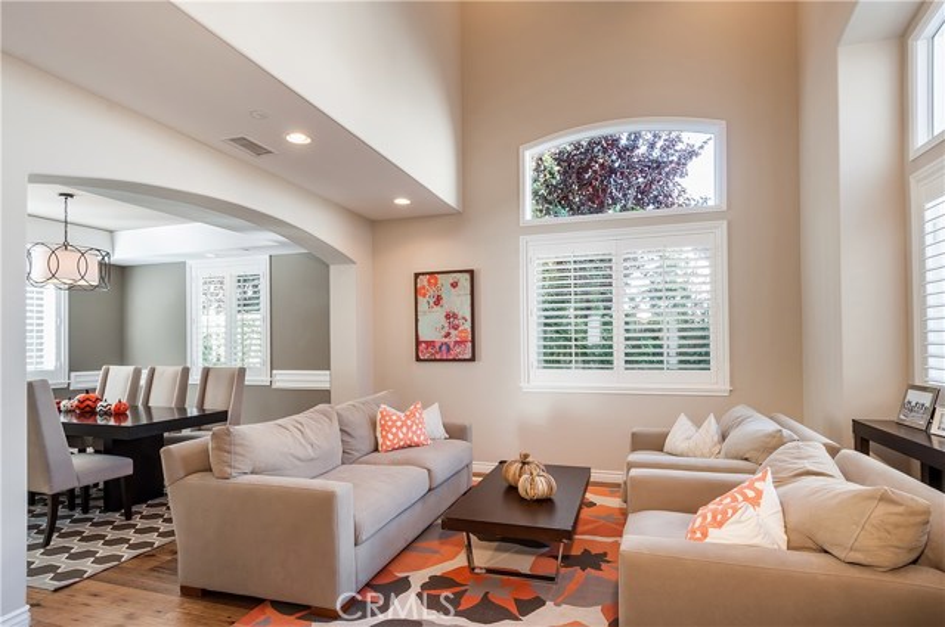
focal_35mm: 18
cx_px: 472
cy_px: 314
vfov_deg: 67.2
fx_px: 472
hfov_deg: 90.1
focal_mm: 12
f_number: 14
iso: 200
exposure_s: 1/5
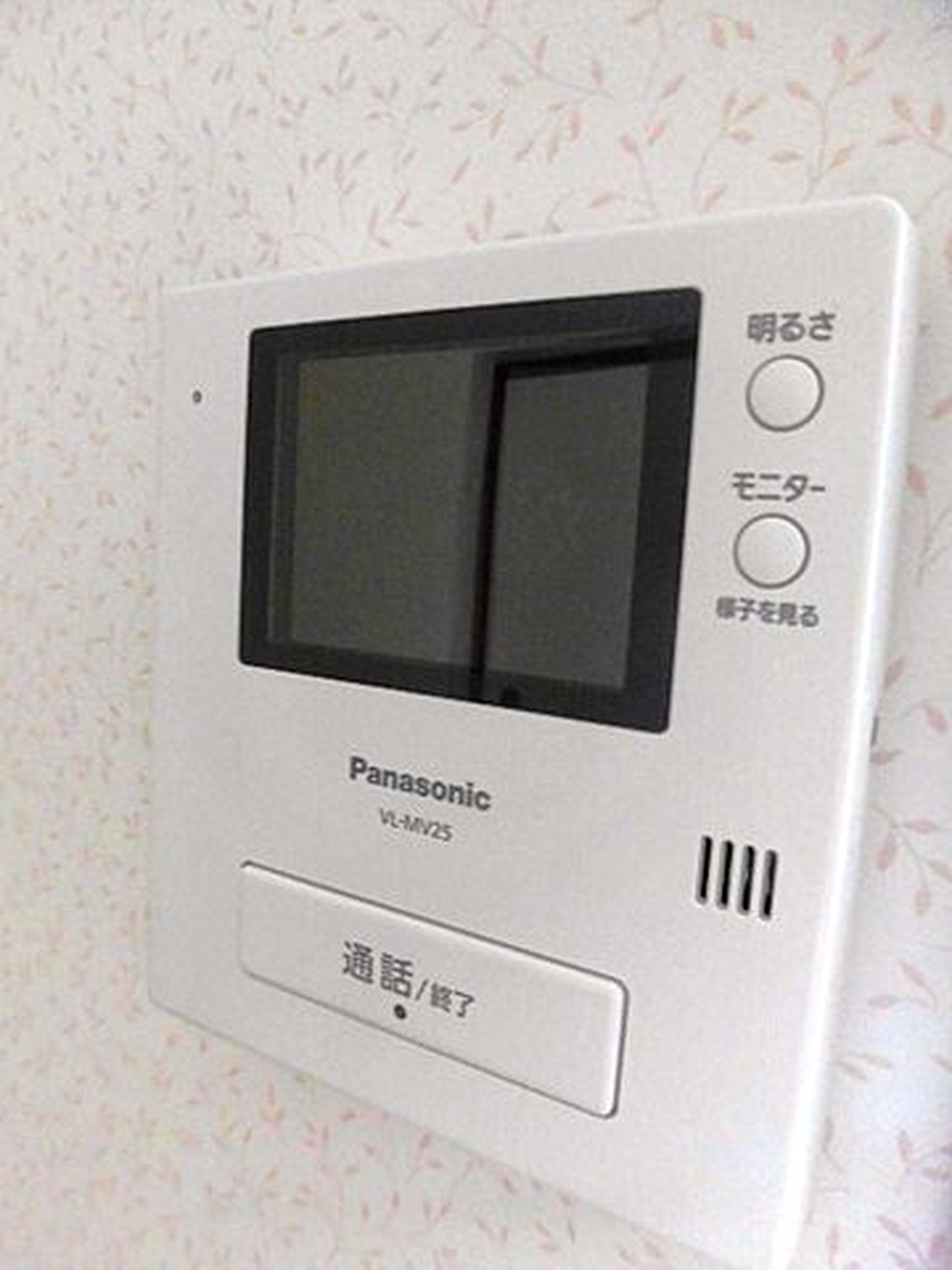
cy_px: 635
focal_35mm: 24
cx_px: 476
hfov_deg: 56.8
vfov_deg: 71.6
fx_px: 880
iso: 400
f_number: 3.1
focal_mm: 4.3
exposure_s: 1/30
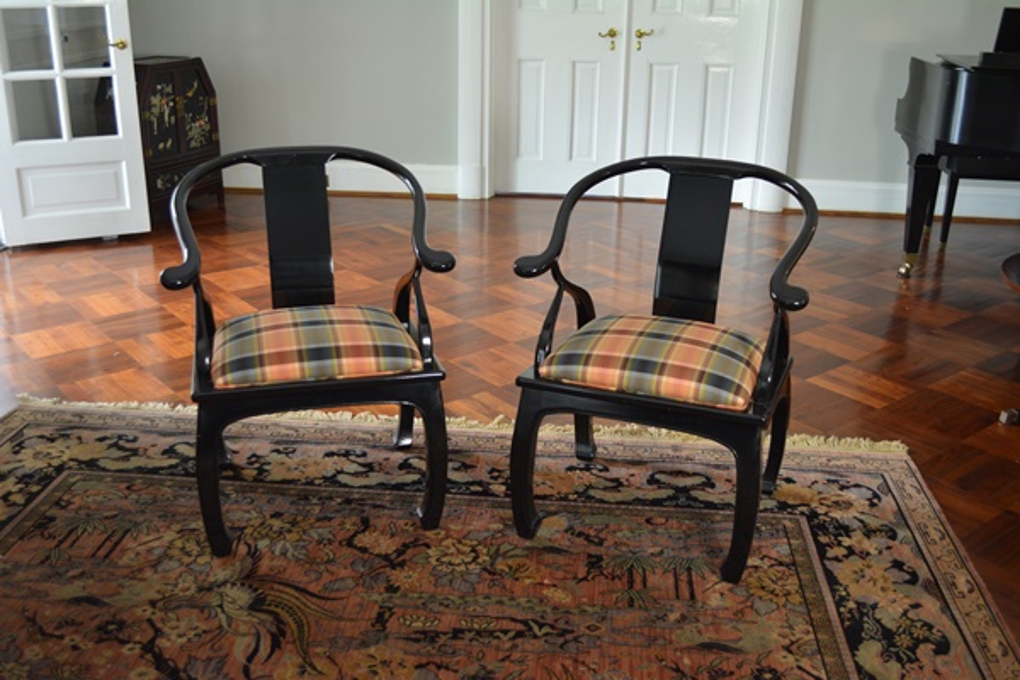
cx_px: 510
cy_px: 340
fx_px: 1020
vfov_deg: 36.9
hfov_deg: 53.1
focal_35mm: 36
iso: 900
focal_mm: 24
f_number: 4
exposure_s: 1/30
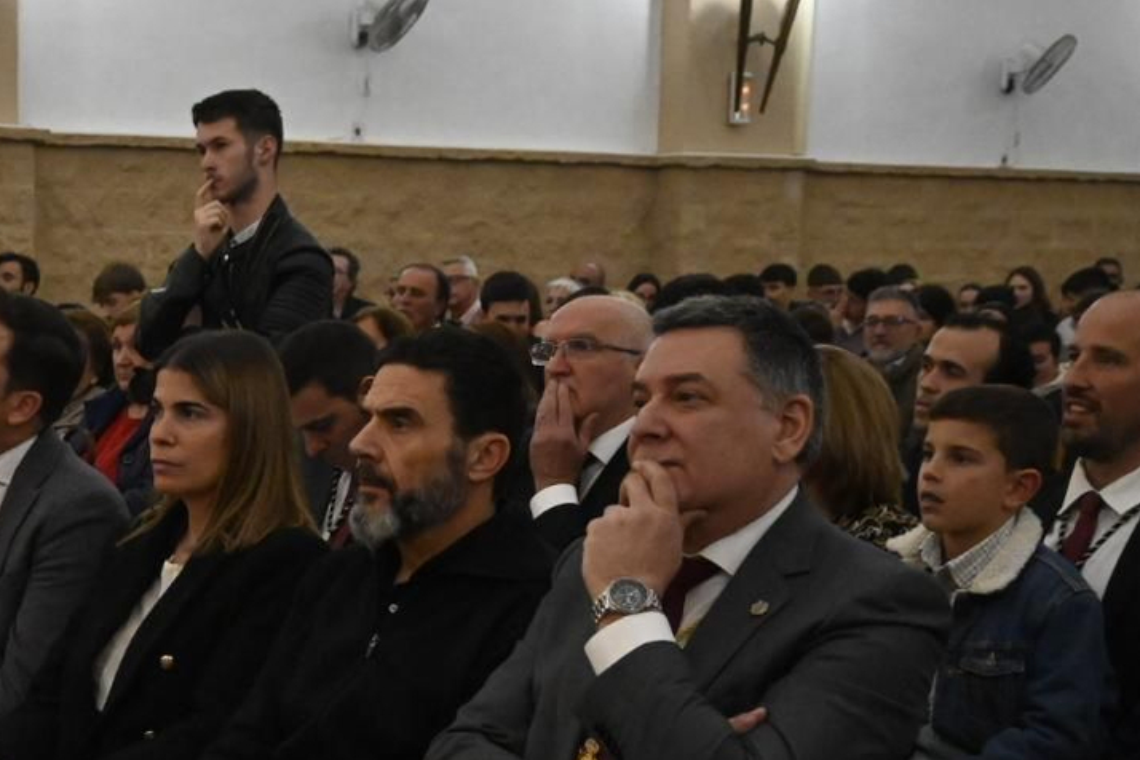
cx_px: 182
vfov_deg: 17.8
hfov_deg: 26.1
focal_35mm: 76
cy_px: 671
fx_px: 2396
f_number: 4
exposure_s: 1/160
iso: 6400
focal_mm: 22.5
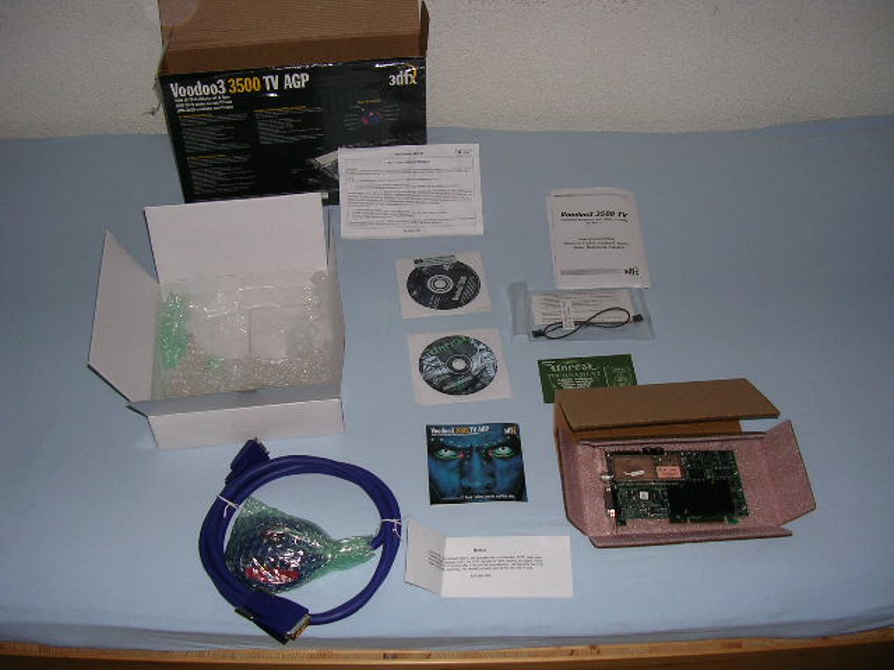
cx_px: 447
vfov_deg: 37.7
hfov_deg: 49.0
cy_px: 335
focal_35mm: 38
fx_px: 981
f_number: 2.8
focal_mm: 5.8
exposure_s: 1/60.1
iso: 50
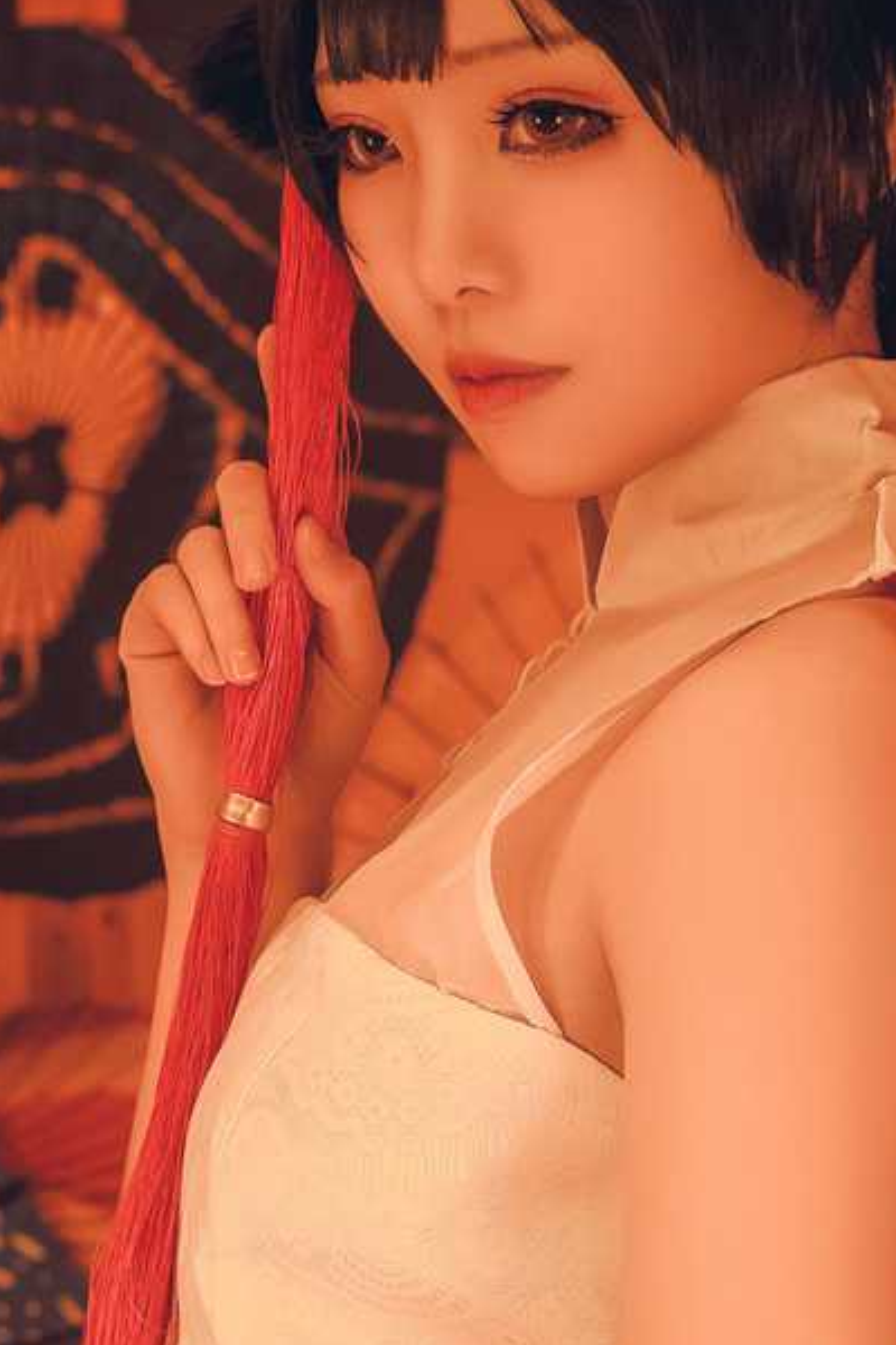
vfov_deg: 17.6
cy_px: 1237
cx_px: 258
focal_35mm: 114
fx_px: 4256
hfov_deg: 12.0
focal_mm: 38
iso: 400
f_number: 3.5
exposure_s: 1/15
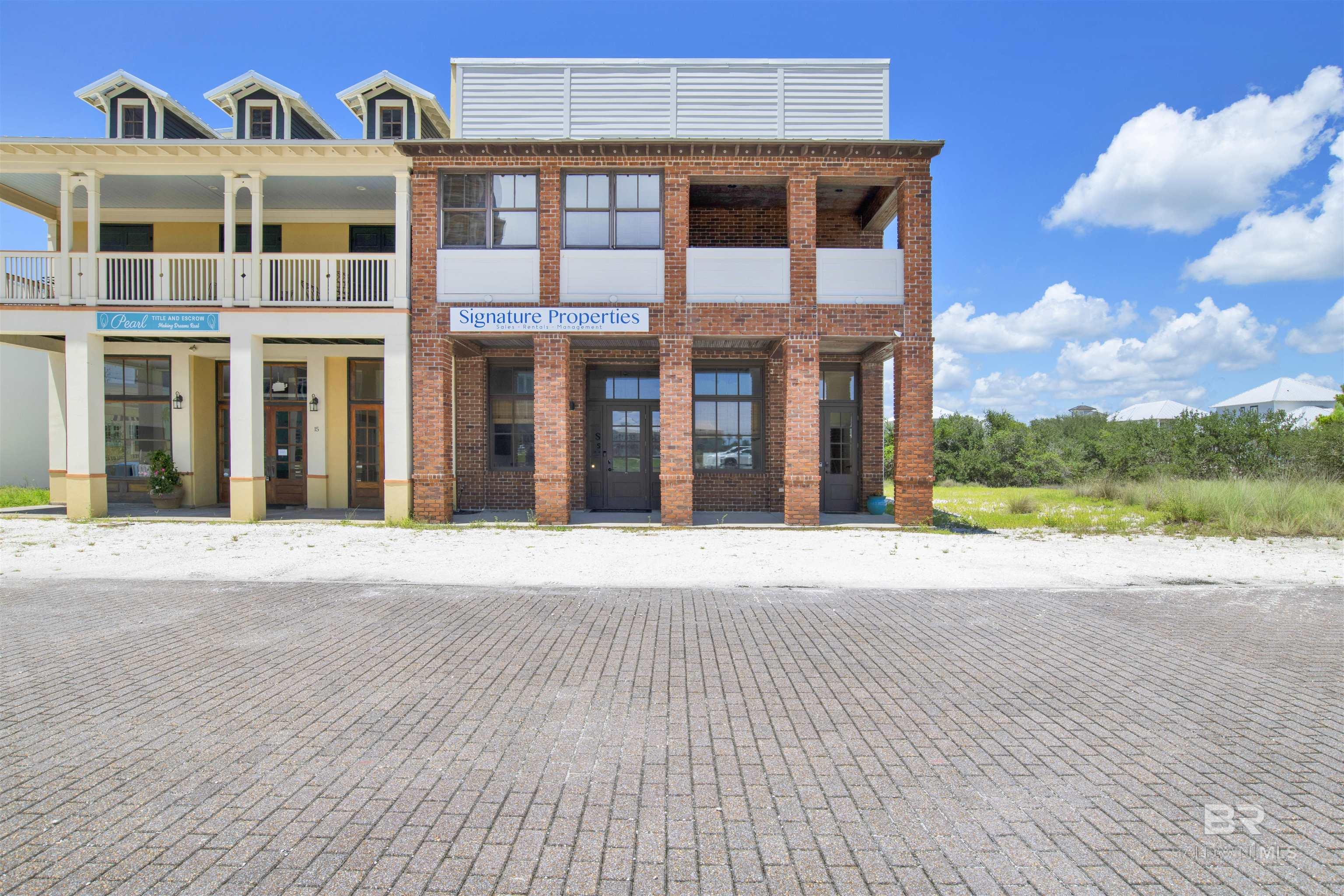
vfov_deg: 64.6
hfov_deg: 86.9
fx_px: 709
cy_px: 448
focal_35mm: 19
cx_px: 672
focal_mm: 19
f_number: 11
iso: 200
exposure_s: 1/400
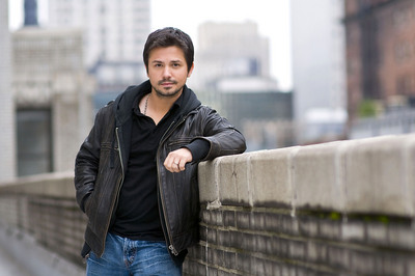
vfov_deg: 10.7
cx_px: 208
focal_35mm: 128
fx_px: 1469
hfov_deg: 16.1
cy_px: 138
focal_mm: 85
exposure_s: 1/320
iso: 200
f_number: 2
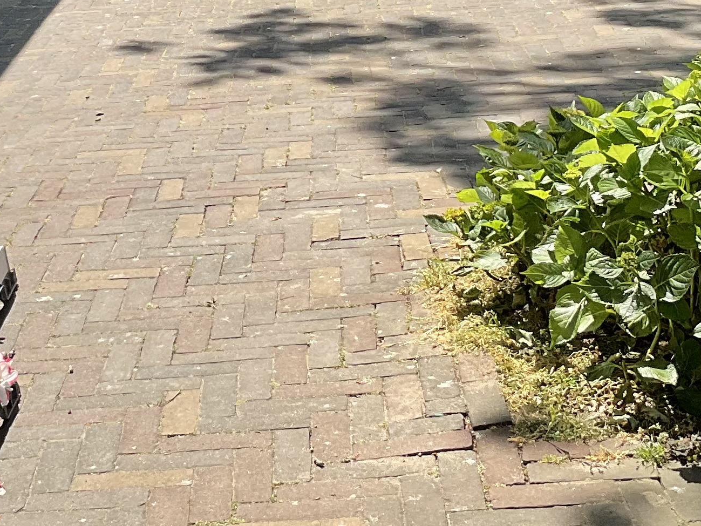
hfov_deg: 21.7
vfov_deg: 16.2
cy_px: 48
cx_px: 254
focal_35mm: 90
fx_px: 1822
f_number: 1.8
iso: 16
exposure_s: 1/792
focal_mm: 3
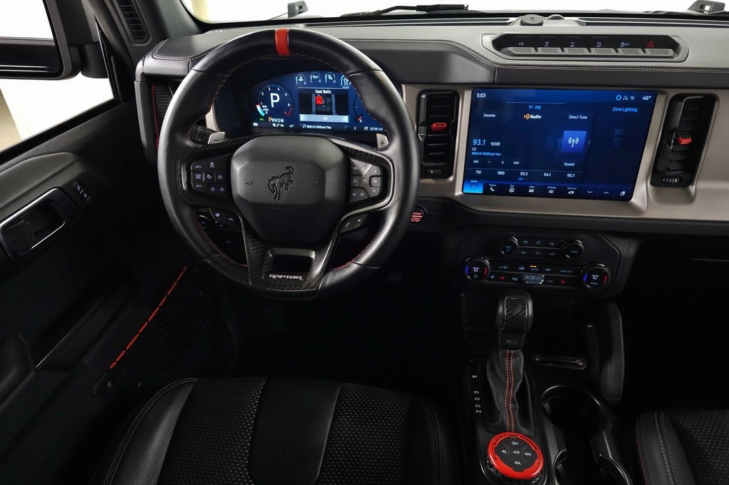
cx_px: 365
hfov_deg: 73.8
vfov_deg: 53.0
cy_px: 266
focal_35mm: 24
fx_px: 486
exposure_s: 1/60
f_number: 1.7
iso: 250
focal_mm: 6.3
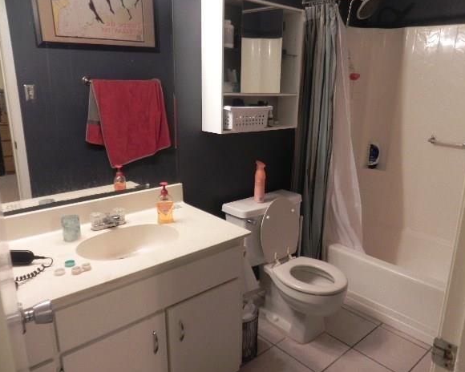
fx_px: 385
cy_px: 188
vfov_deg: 51.5
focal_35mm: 28
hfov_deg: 62.2
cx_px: 245
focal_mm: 4.6
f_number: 2.8
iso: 340
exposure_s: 1/30
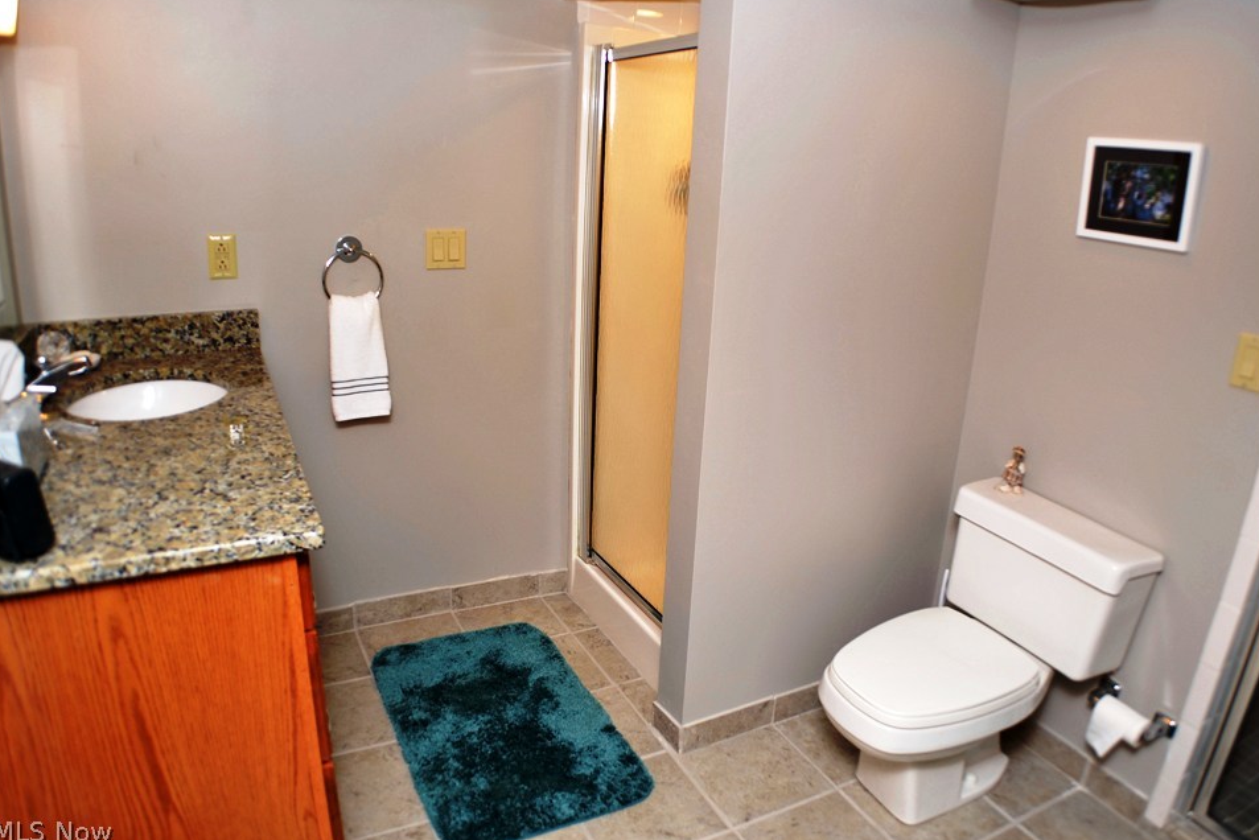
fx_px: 1014
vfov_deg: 45.0
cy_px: 400
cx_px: 663
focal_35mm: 29
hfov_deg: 63.6
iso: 100
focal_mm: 18
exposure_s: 1/60
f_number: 4
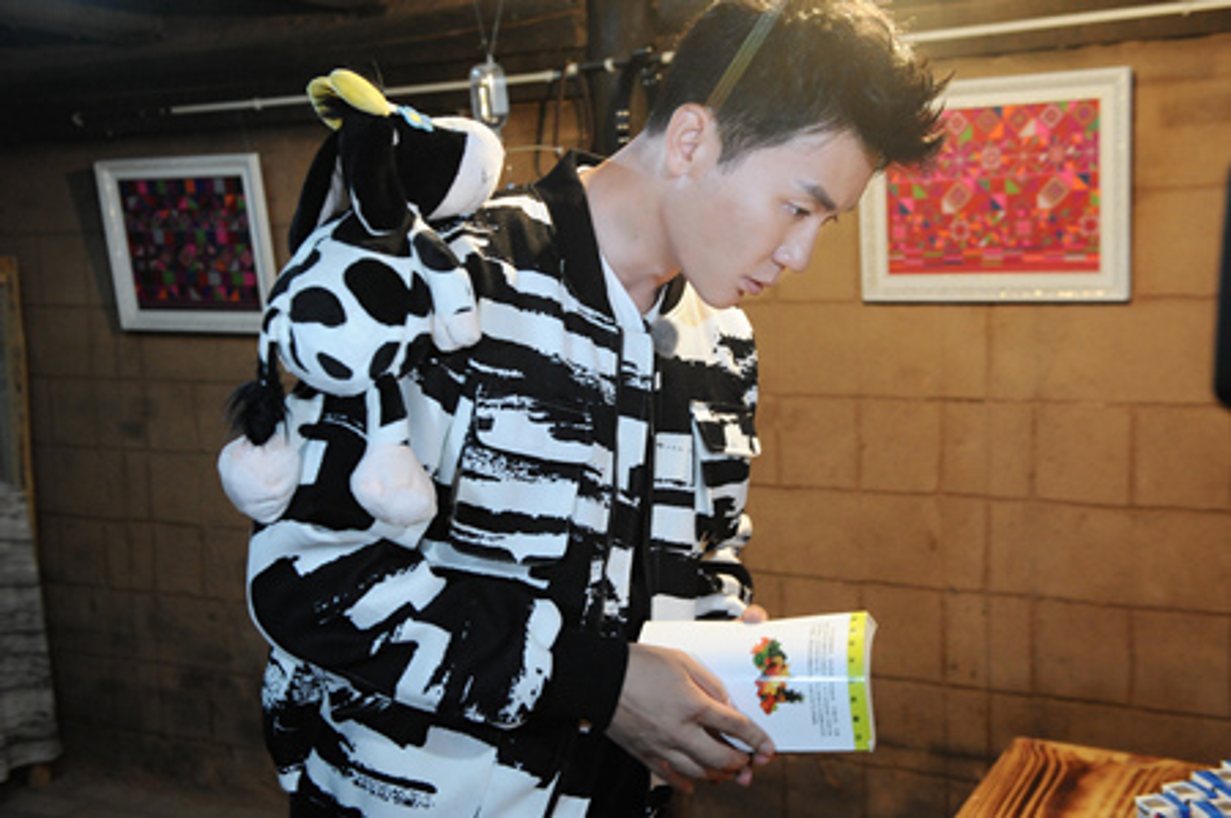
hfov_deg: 46.4
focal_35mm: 42
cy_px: 409
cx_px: 616
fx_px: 1435
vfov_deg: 31.8
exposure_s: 1/100
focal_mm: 42
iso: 4000
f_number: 4
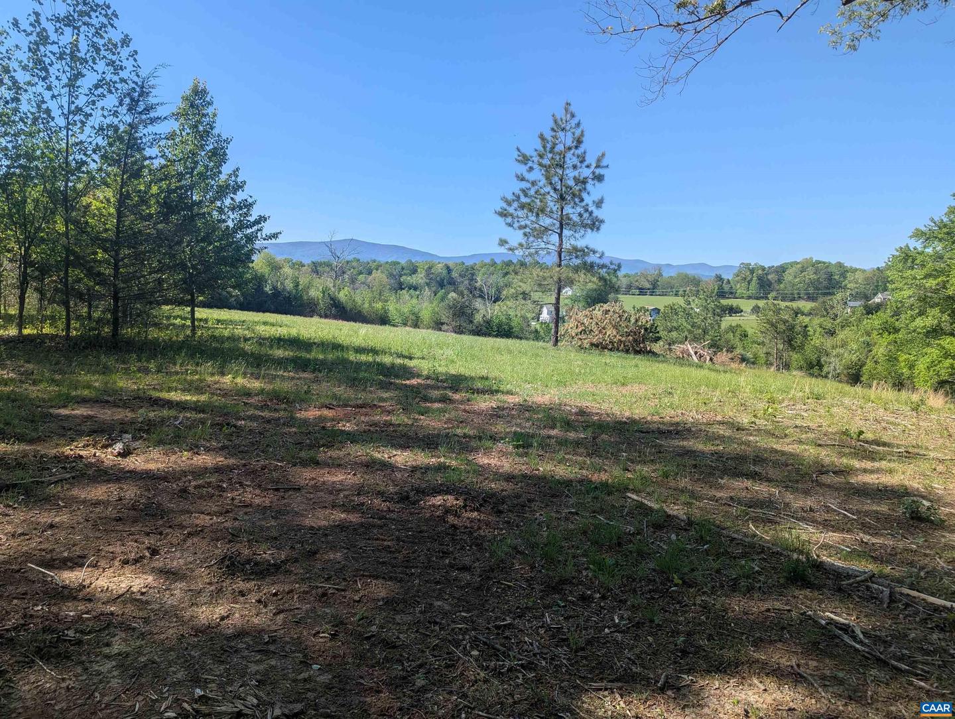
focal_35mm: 24
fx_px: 663
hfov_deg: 71.5
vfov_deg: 56.9
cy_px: 360
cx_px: 478
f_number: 1.85
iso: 50
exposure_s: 1/1572
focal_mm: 6.81
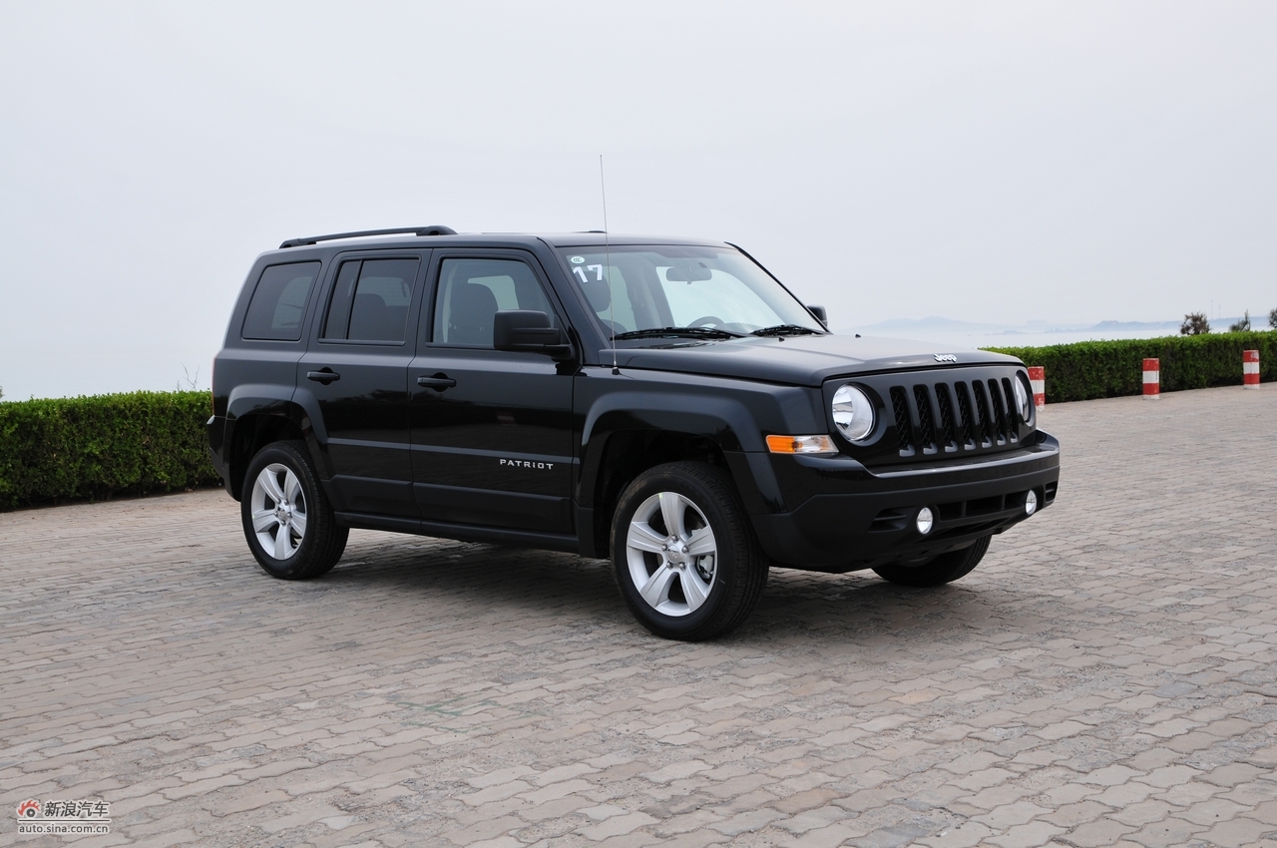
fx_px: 1647
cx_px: 638
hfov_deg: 42.4
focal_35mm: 46
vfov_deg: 28.9
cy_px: 424
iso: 200
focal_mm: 31
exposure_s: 1/250
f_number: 8
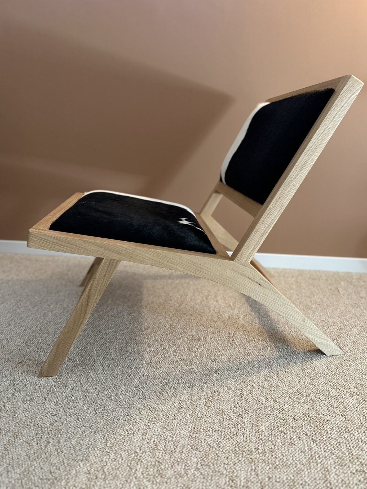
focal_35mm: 26
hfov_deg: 53.0
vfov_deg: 67.3
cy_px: 239
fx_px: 367
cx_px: 195
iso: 320
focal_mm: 6.86
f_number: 1.78
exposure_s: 1/50
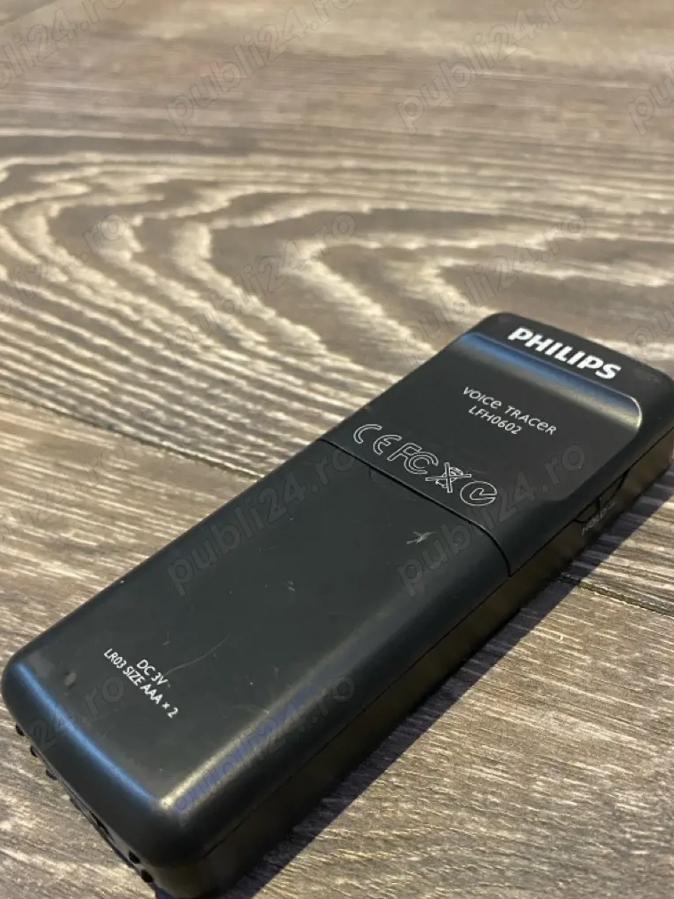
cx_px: 319
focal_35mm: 33
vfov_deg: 54.8
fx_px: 857
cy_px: 550
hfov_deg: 42.9
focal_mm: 4.25
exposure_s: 1/33
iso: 400
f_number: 1.8
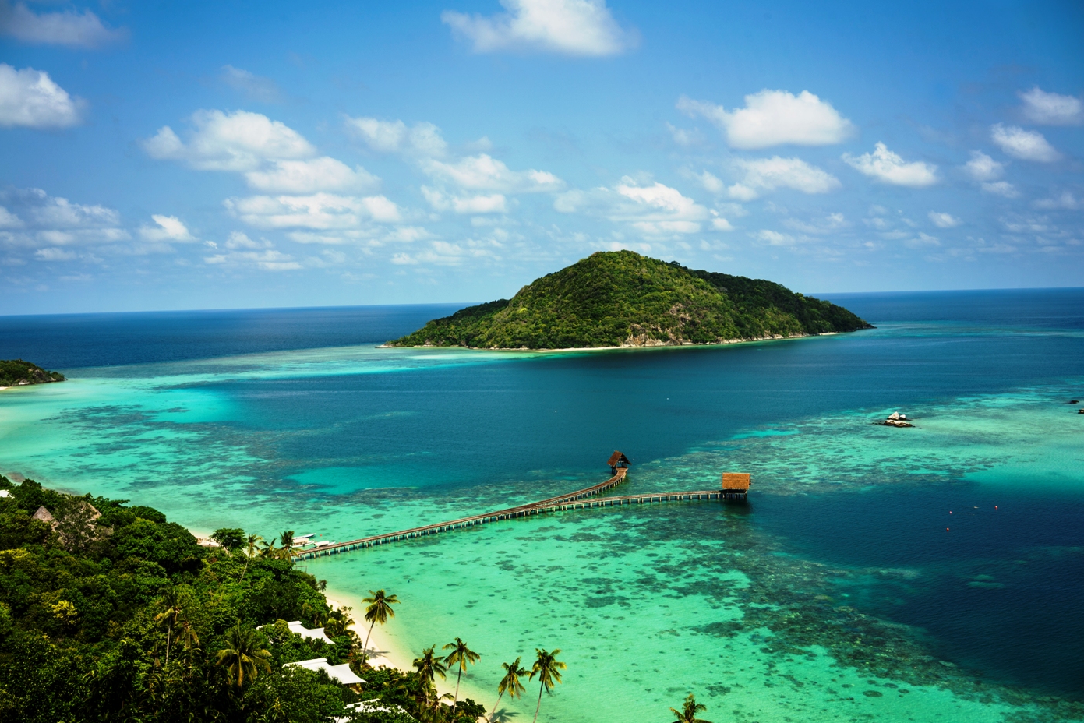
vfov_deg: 36.9
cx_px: 547
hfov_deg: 53.1
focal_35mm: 36
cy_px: 364
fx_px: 1084
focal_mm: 35
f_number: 11
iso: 100
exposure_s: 1/125
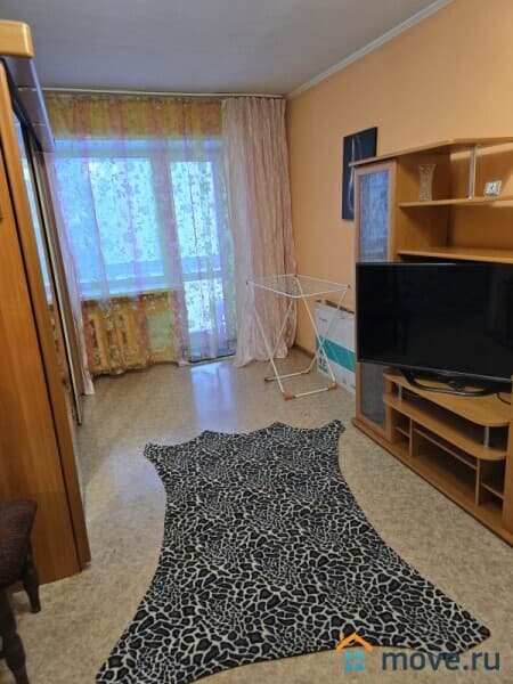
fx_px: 454
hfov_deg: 58.9
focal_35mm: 23
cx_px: 256
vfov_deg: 73.9
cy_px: 342
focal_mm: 6.3
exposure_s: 1/100
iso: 250
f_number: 1.7
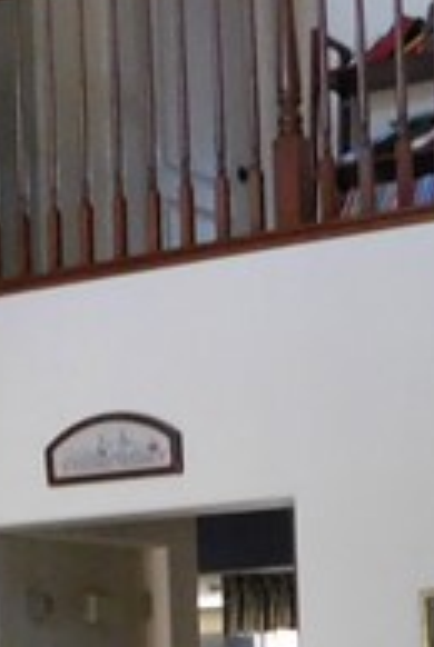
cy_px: 597
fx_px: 2270
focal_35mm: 126
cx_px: -210
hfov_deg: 10.6
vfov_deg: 16.0
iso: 400
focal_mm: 4
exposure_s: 1/25
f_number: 3
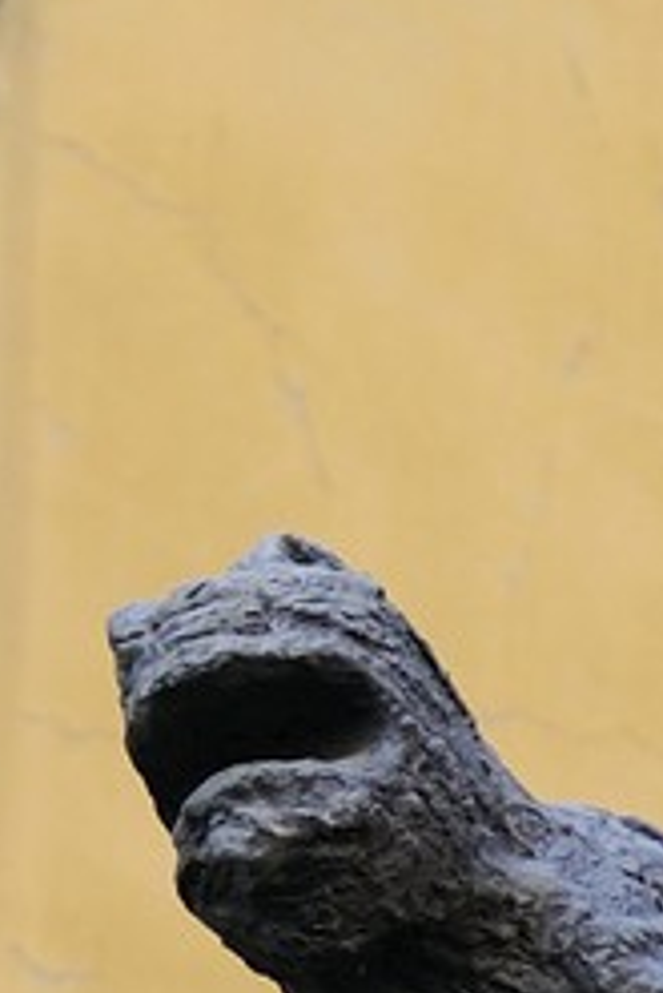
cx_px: 1033
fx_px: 12496
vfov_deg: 4.4
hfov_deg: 3.0
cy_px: 2464
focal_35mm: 453
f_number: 4
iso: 200
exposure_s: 1/125
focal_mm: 70
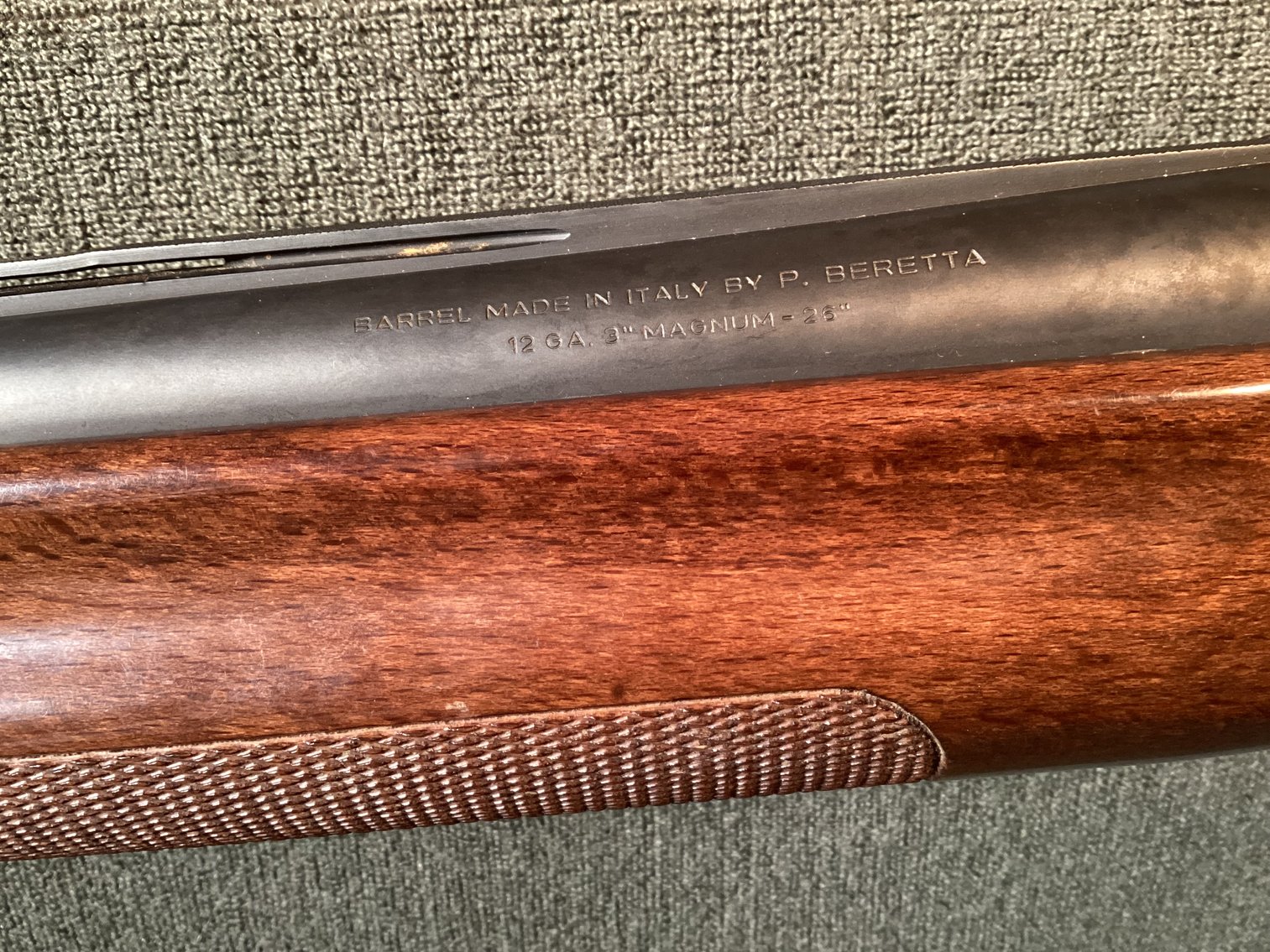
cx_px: 635
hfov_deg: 58.3
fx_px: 1137
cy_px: 476
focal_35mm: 31
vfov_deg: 45.4
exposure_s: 1/33
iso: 400
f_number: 2.4
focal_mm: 3.3
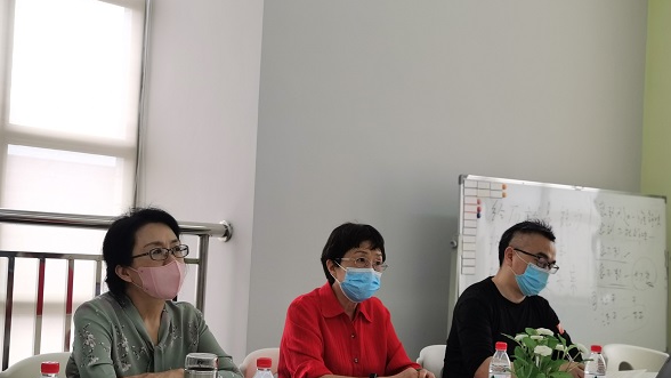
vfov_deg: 23.9
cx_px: 336
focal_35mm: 50
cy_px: 238
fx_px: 890
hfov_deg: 41.3
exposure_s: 1/100
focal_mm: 5.56
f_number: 1.6
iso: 80
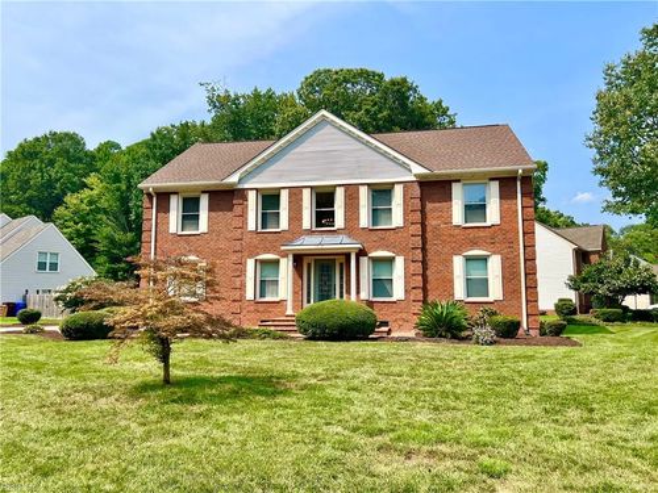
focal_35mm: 26
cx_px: 329
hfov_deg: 67.3
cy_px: 246
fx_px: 494
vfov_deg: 53.1
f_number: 1.5
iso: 50
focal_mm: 5.7
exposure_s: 1/3460
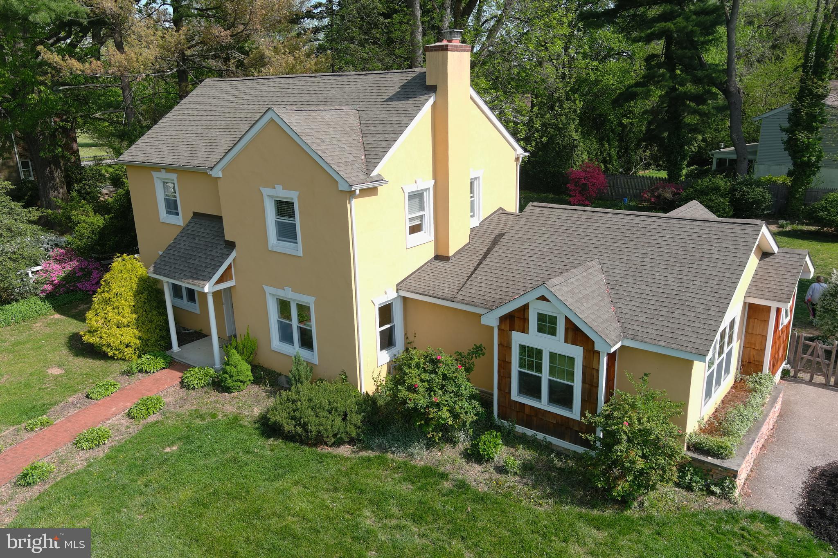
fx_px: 675
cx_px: 419
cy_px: 279
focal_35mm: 29
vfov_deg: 45.0
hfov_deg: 63.7
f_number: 2.8
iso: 100
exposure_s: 1/800
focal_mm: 10.57
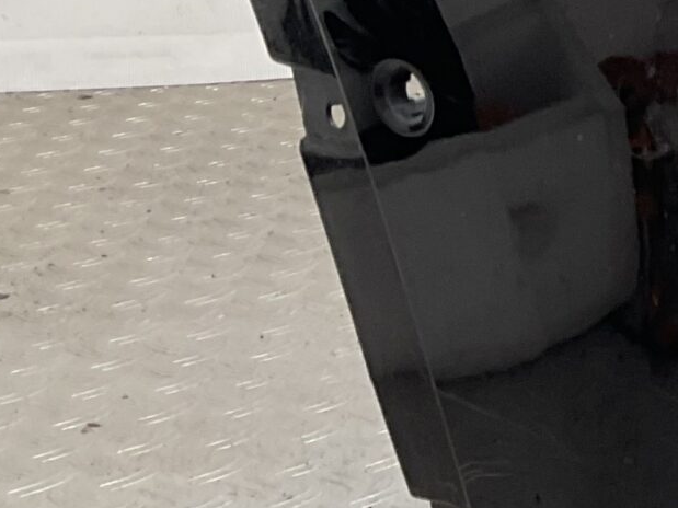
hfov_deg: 13.8
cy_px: 27
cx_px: 1388
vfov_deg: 12.2
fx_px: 2350
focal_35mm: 120
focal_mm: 3
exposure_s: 1/100
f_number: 1.8
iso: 25
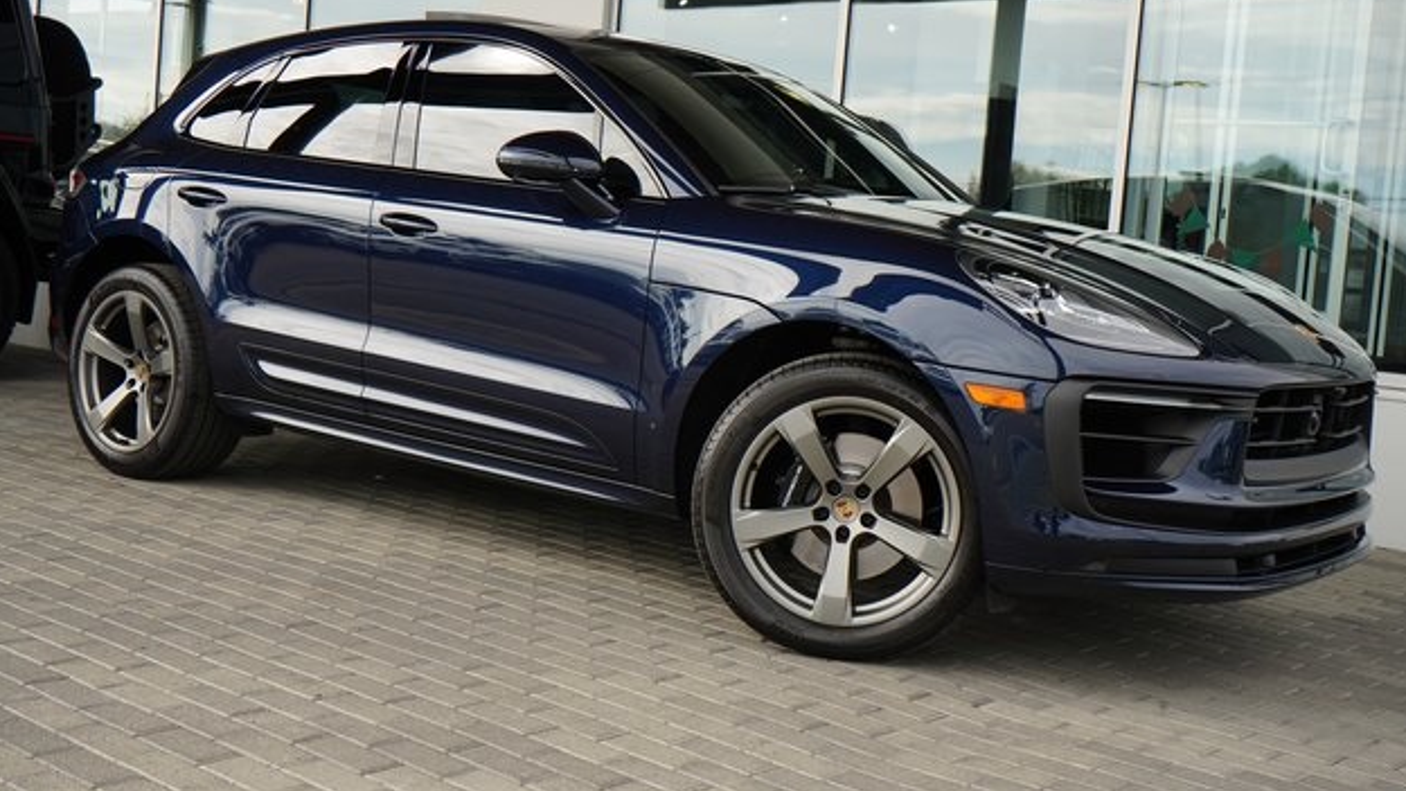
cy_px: 357
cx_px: 701
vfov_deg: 27.7
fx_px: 1603
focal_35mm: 43
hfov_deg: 47.4
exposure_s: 1/1000
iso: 1000
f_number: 8
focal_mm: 40
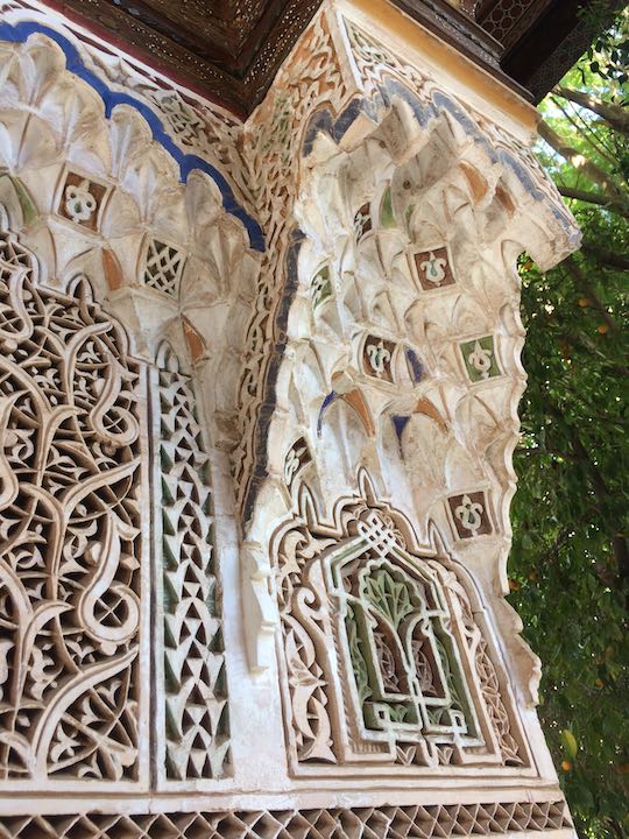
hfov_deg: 48.2
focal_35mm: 29
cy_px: 420
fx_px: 703
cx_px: 314
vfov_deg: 61.7
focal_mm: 4.15
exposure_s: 1/50
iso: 40
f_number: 2.2
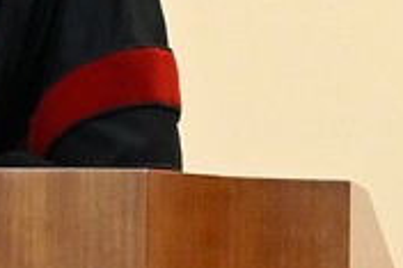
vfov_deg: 2.5
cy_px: -113
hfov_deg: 3.7
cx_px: -359
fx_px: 6118
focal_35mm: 547
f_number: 6.3
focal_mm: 50
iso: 3200
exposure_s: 1/125
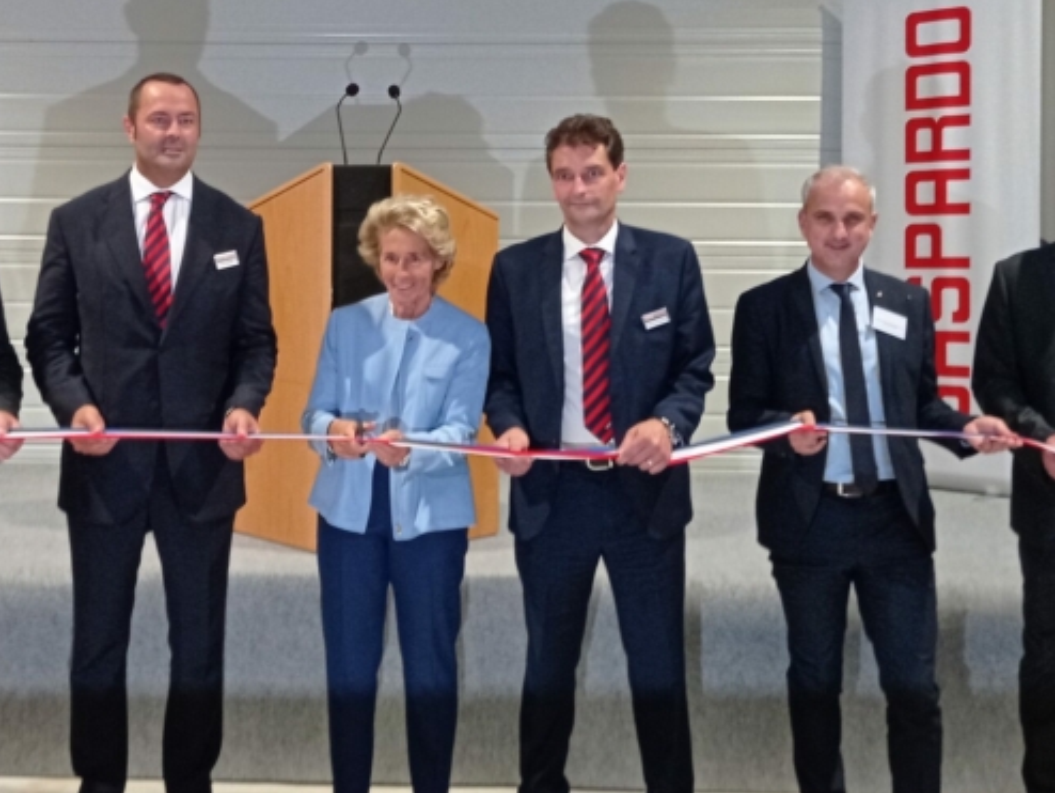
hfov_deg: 34.4
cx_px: 314
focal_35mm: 55
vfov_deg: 26.3
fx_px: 1677
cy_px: 229
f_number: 1.79
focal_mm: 4.74
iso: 166
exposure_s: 1/50
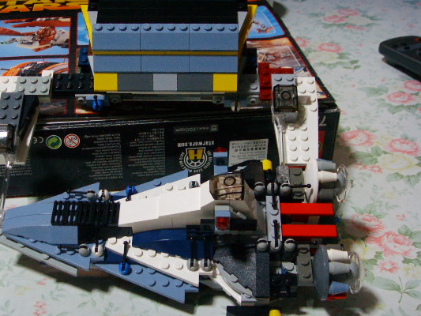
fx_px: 657
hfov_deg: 35.4
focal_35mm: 54
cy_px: 175
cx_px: 173
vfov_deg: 27.0
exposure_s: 1/4
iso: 150
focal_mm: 7.7
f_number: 3.7
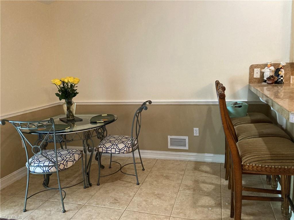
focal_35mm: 28
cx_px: 147
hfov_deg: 63.4
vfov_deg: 49.7
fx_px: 238
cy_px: 110
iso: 400
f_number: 1.8
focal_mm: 3.99
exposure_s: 1/40
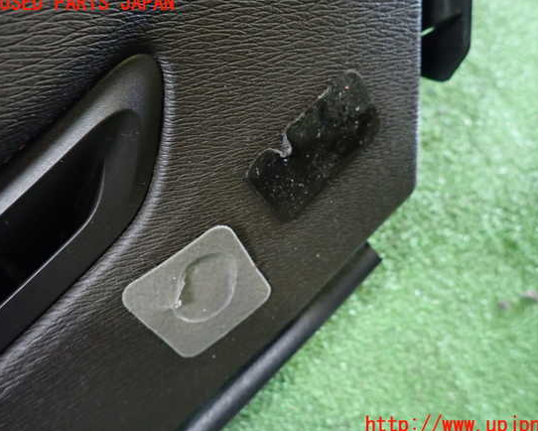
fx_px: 430
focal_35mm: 27
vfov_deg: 53.2
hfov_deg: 63.9
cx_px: 292
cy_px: 215
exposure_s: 1/30
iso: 500
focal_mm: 4.5
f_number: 2
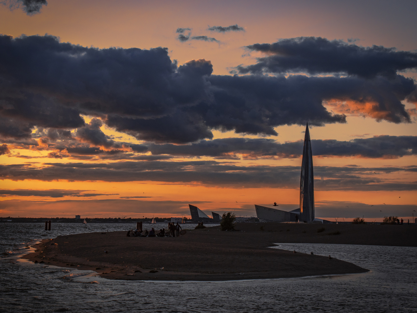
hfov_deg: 24.4
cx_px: 208
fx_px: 964
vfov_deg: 18.4
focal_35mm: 80
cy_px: 156
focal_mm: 40
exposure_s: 1/640
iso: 200
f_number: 6.3
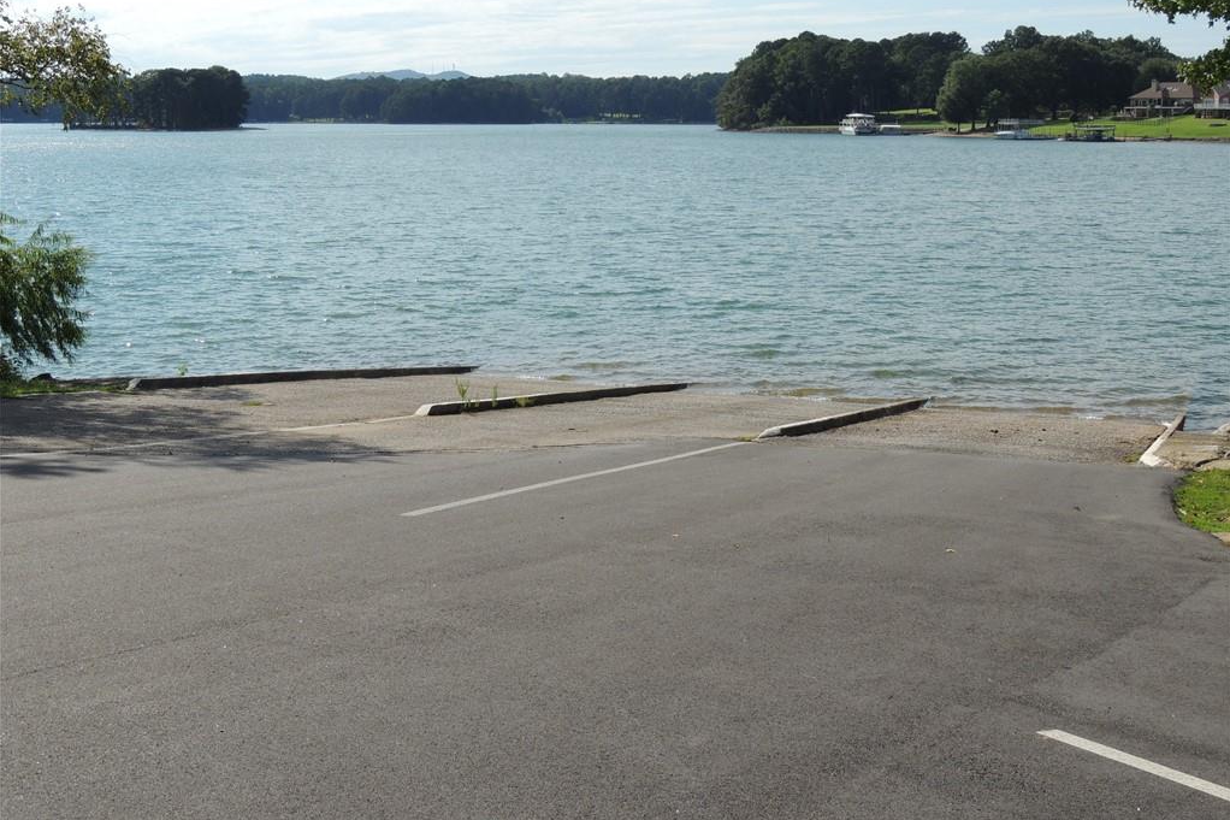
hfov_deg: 40.3
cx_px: 615
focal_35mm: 49
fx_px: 1674
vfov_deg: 27.5
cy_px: 368
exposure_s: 1/1250
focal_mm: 8.3
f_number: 3.5
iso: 100
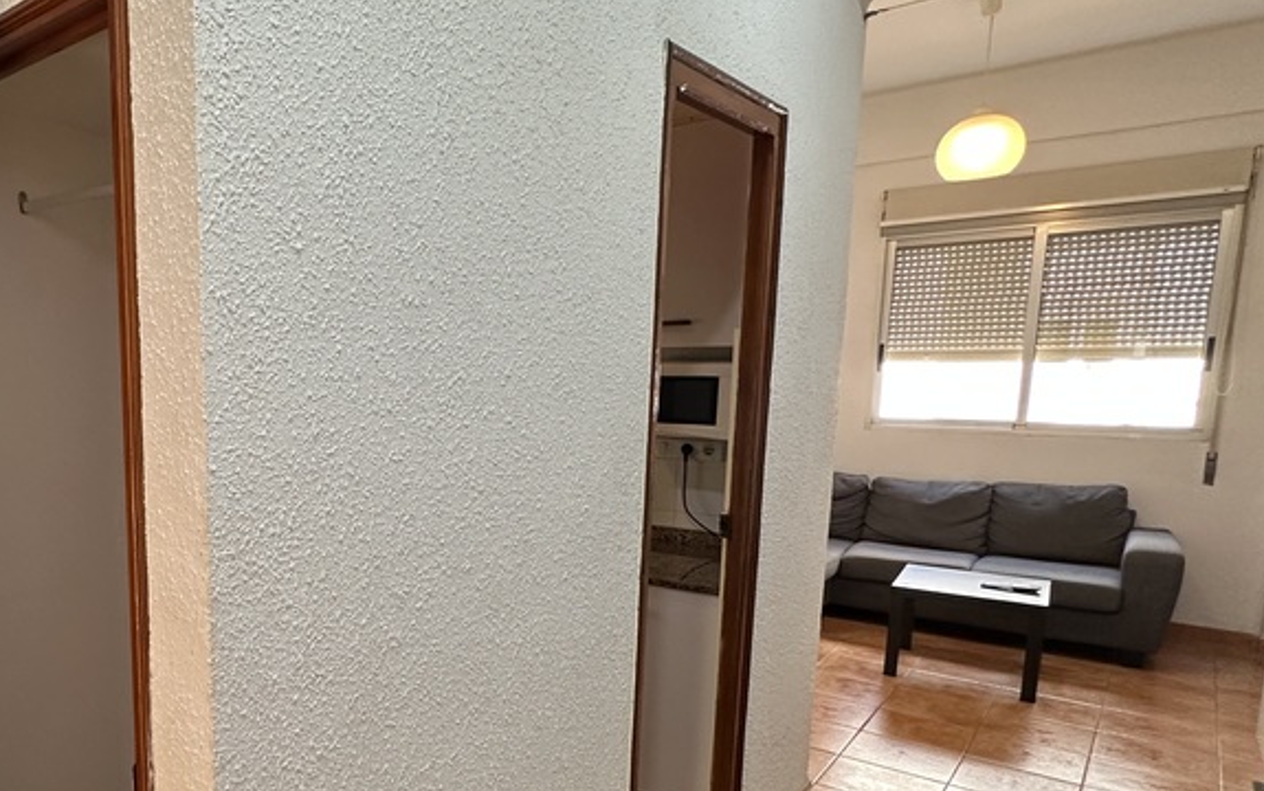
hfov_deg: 62.6
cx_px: 204
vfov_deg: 47.3
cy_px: 488
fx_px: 896
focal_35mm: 26
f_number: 2.2
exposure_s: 1/100
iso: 250
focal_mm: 2.22
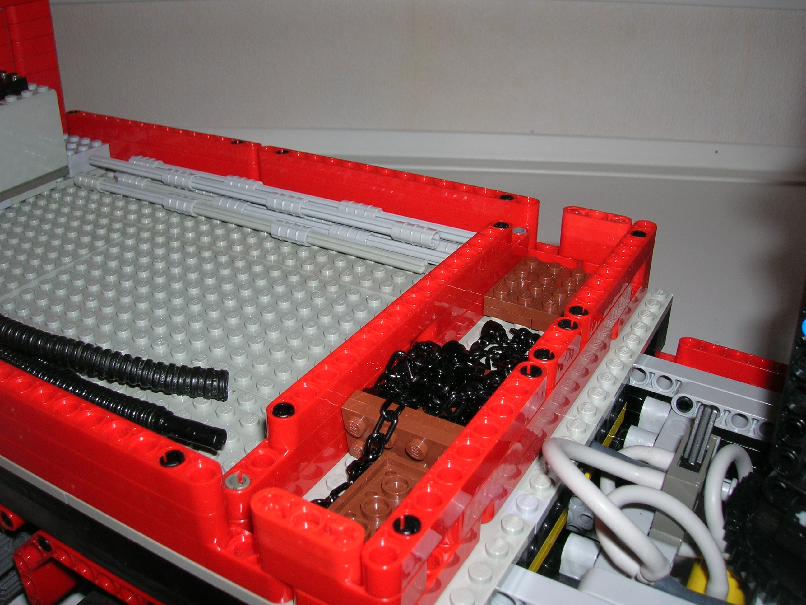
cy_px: 302
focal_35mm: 34
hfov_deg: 54.0
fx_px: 792
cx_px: 403
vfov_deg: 41.8
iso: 50
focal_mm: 5.7
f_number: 4.9
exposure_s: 1/60.1
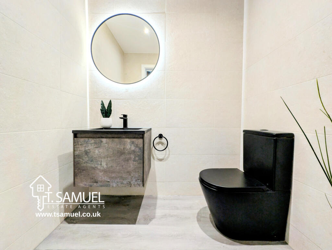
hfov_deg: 110.5
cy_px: 125
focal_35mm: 12
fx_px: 115
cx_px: 166
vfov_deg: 94.6
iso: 74
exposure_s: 1/100
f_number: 1.95
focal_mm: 2.23
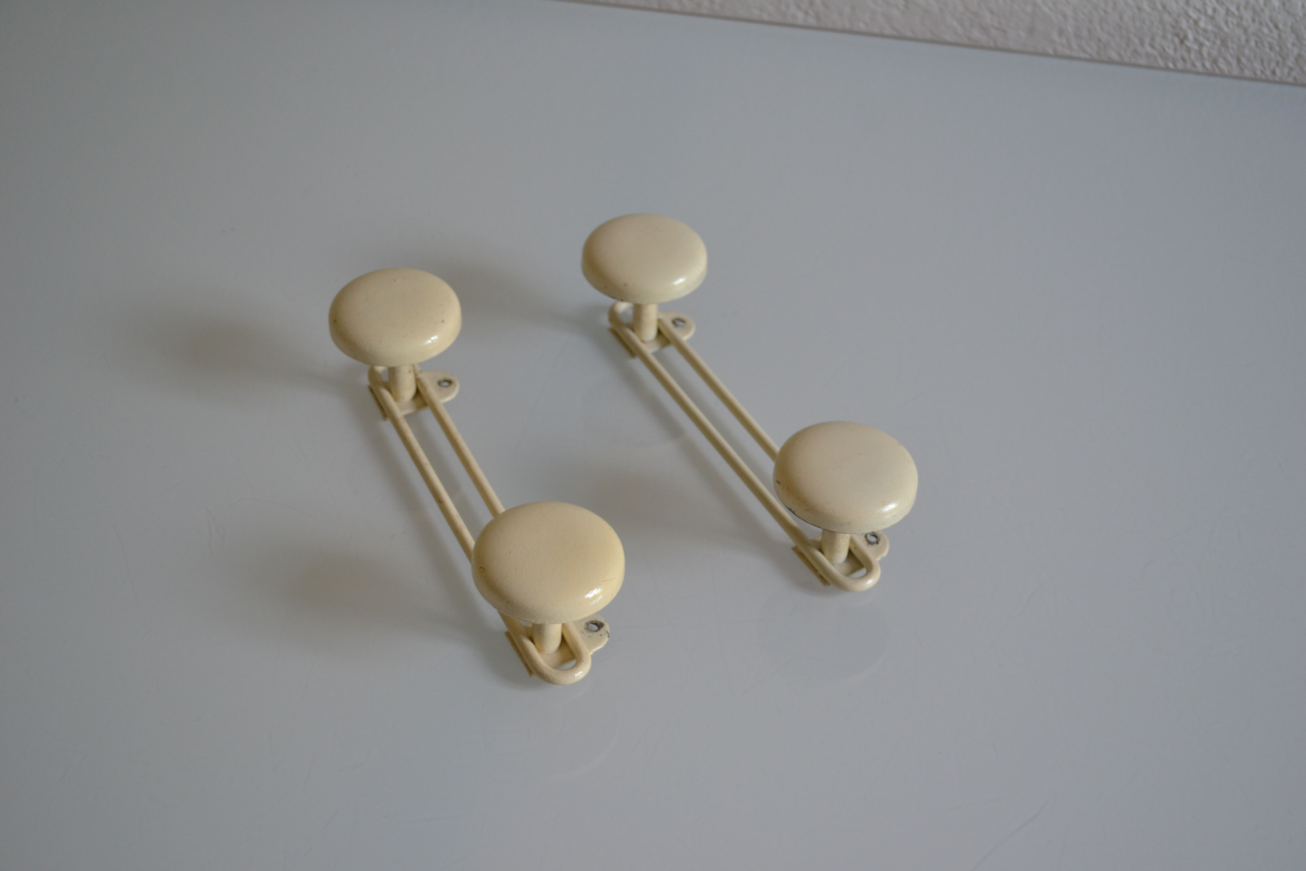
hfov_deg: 41.1
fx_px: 1741
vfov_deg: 28.1
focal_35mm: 48
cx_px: 653
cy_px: 436
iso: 400
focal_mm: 32
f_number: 4.8
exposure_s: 1/50
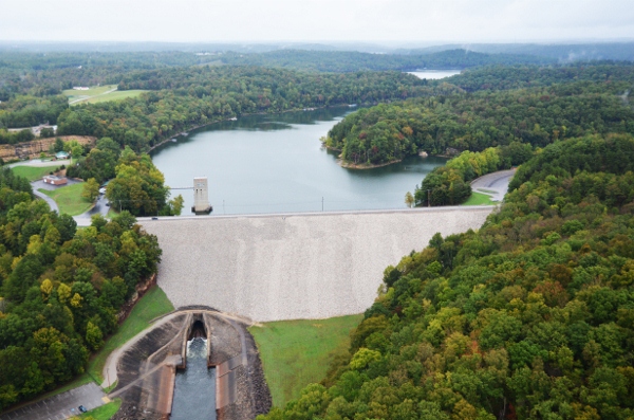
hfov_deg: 53.2
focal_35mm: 36
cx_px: 317
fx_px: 632
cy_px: 210
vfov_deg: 36.7
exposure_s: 1/1000
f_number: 4
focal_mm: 24
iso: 450
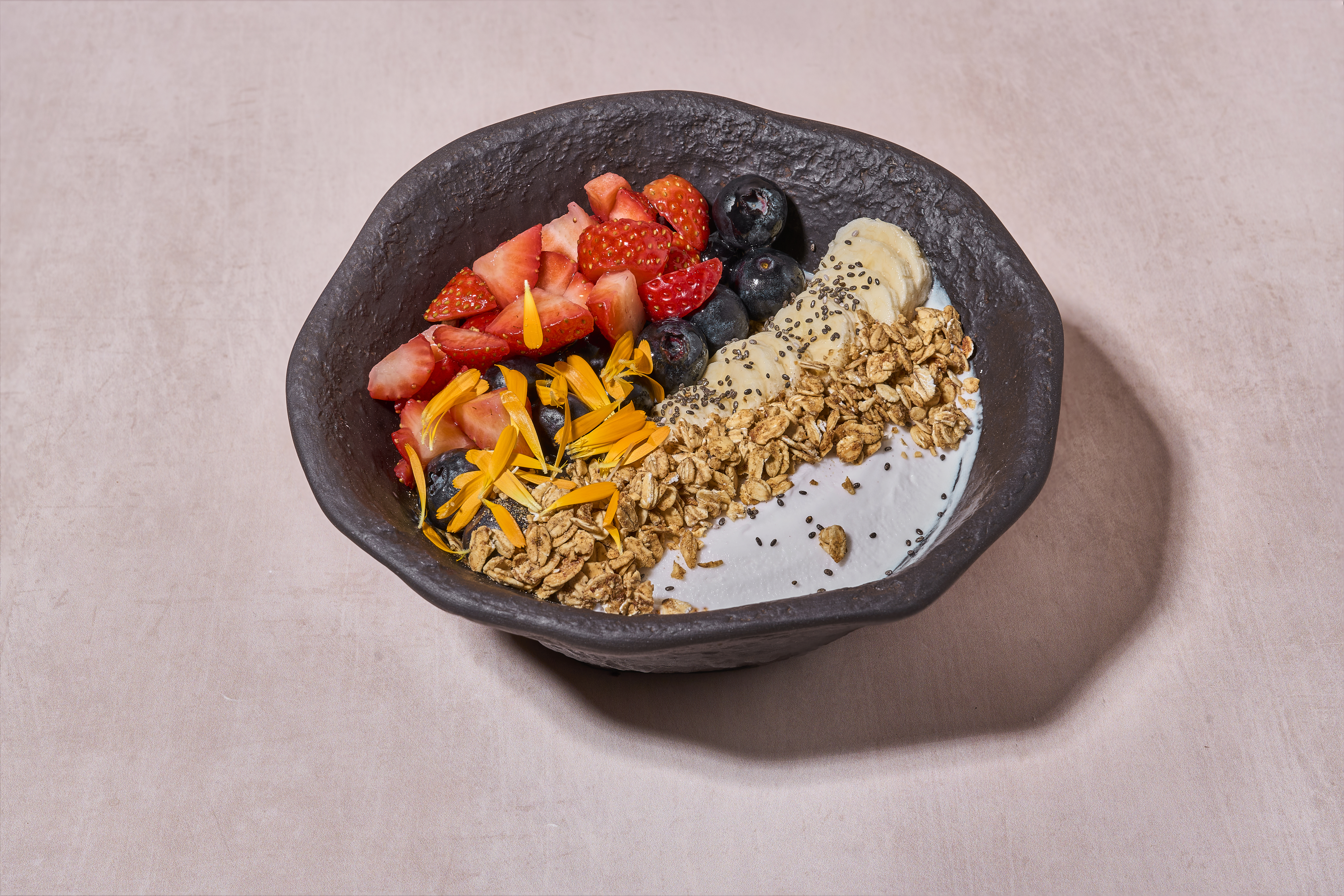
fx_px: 2315
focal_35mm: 62
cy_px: 448
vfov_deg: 21.9
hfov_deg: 32.4
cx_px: 672
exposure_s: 1/125
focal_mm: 62
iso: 100
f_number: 13
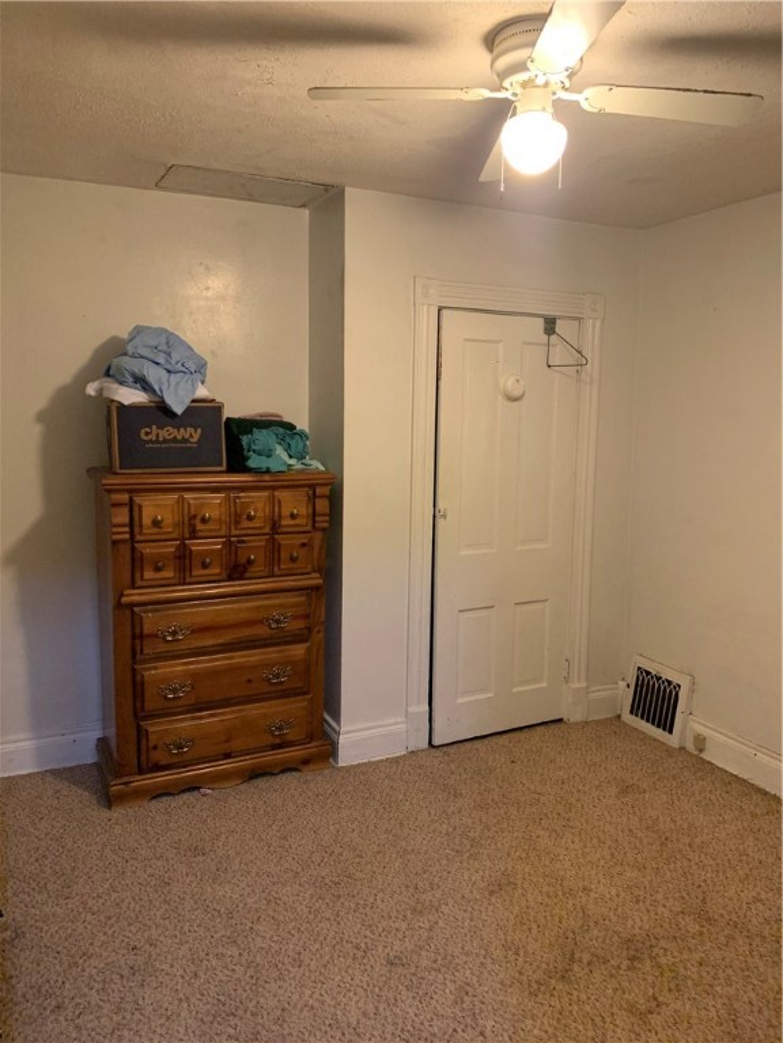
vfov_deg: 67.3
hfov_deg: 53.1
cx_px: 392
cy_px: 522
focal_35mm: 26
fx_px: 784
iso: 400
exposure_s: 1/40
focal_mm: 4.25
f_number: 1.8
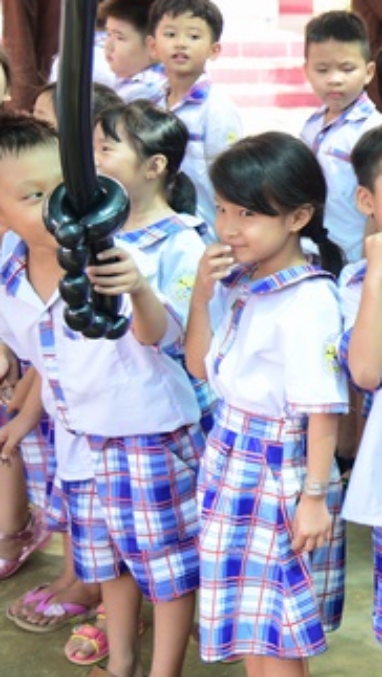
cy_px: 267
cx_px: 613
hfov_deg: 14.0
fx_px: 1439
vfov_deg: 26.5
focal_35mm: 80
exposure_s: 1/160
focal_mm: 38
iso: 320
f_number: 4
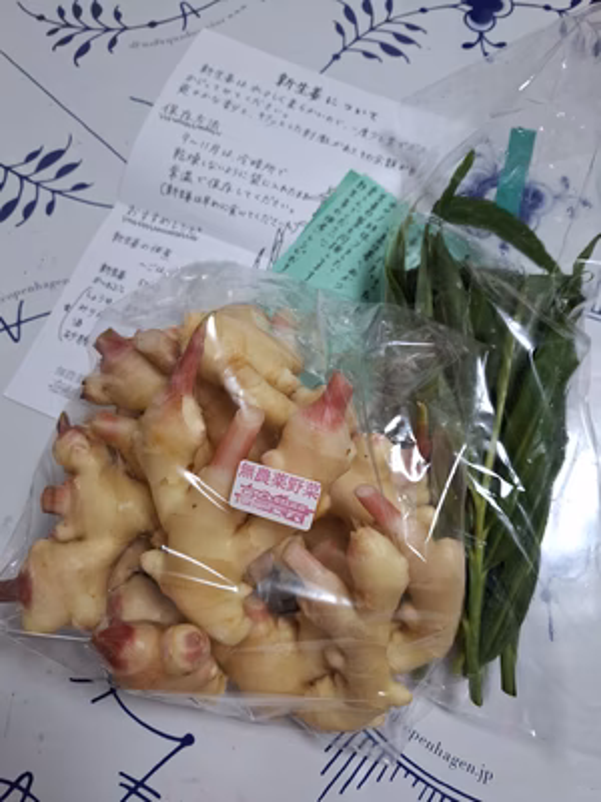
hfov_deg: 58.9
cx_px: 300
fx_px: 532
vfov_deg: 73.9
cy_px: 401
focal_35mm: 23
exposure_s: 1/100
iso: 125
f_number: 1.8
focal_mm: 5.54
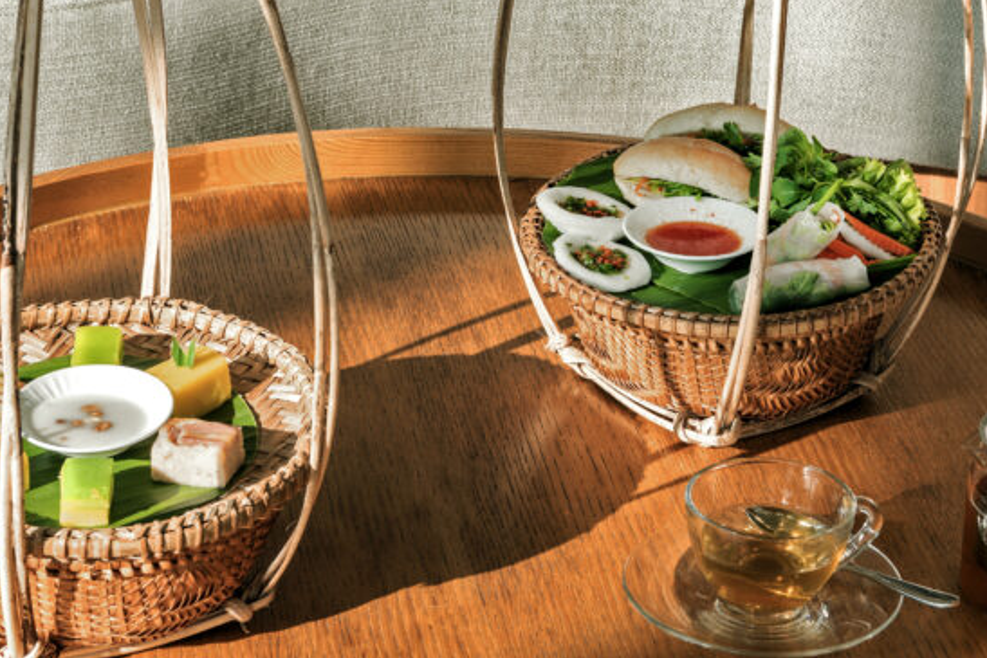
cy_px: 62
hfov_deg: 17.6
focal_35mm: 116
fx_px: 3181
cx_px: 471
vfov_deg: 11.7
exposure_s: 1/15
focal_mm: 62
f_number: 11
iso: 64
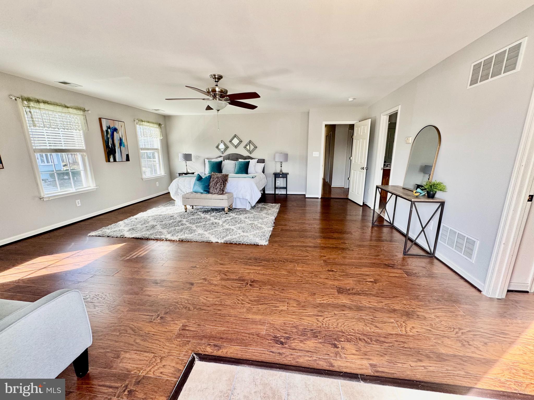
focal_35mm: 14
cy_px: 200
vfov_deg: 85.7
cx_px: 267
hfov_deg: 102.1
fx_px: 216
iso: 64
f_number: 2.2
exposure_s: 1/99
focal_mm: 2.22
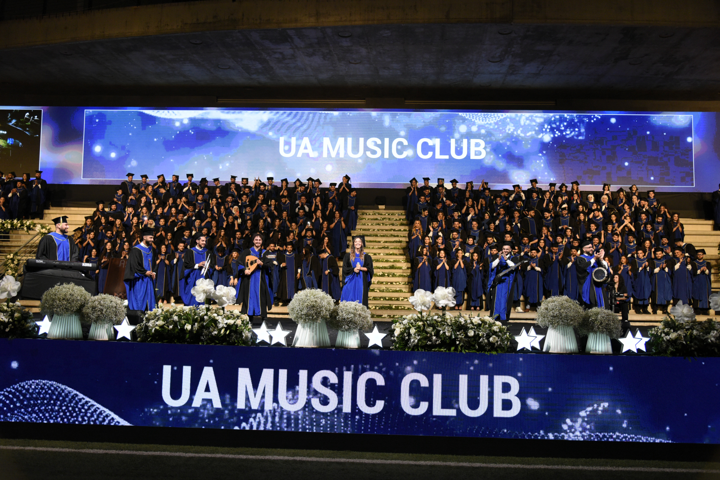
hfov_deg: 58.7
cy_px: 240
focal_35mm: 32
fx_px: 640
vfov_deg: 41.1
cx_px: 360
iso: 3200
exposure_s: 1/160
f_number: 4.5
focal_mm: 32
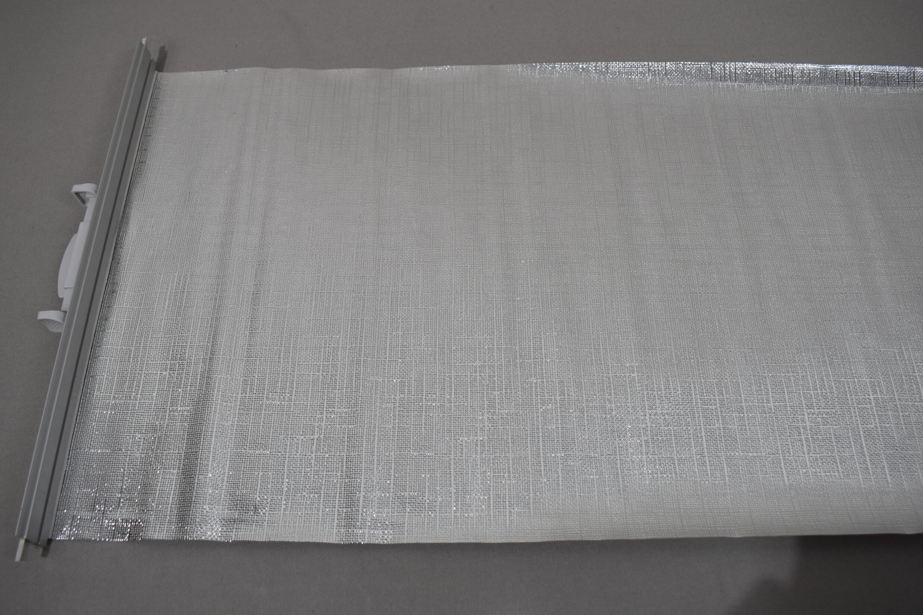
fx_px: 834
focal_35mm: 33
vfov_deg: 40.5
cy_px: 299
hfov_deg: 57.9
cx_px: 456
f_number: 5.6
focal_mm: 21
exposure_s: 1/125
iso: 360
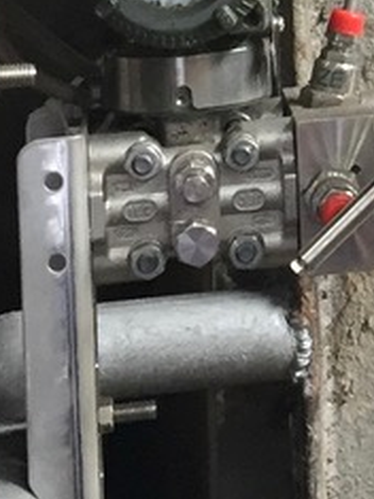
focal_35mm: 158
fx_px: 2278
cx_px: 652
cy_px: -302
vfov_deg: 11.8
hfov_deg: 9.0
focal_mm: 4.15
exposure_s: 1/33
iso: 100
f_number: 2.2
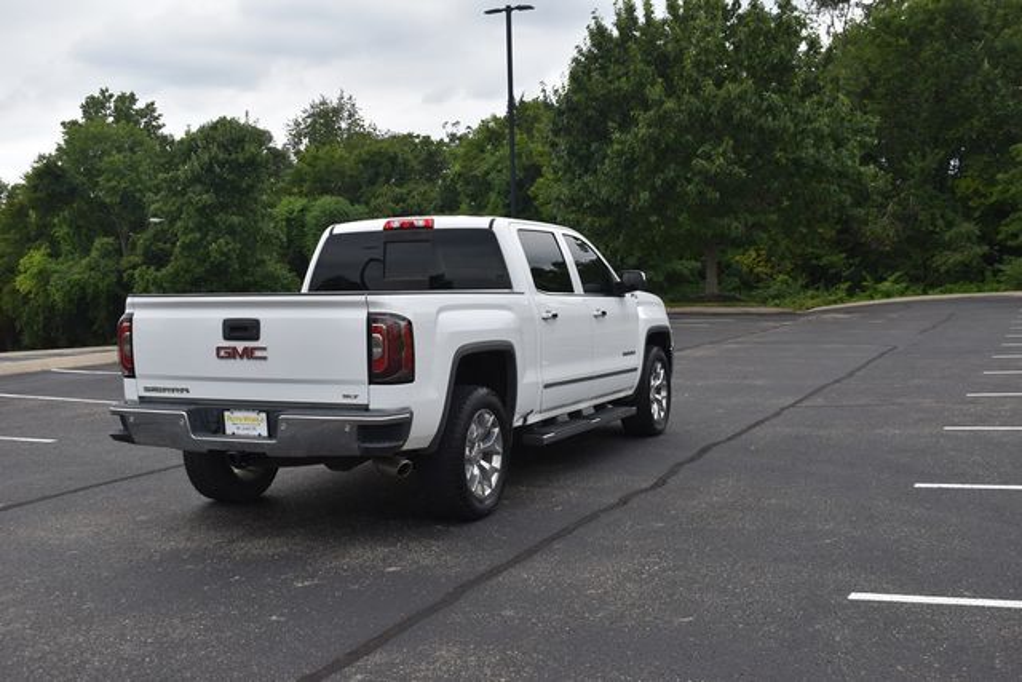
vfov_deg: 31.9
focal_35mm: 42
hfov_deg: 46.4
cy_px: 341
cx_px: 511
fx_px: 1193
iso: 200
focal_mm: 28
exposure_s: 1/250
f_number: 7.1
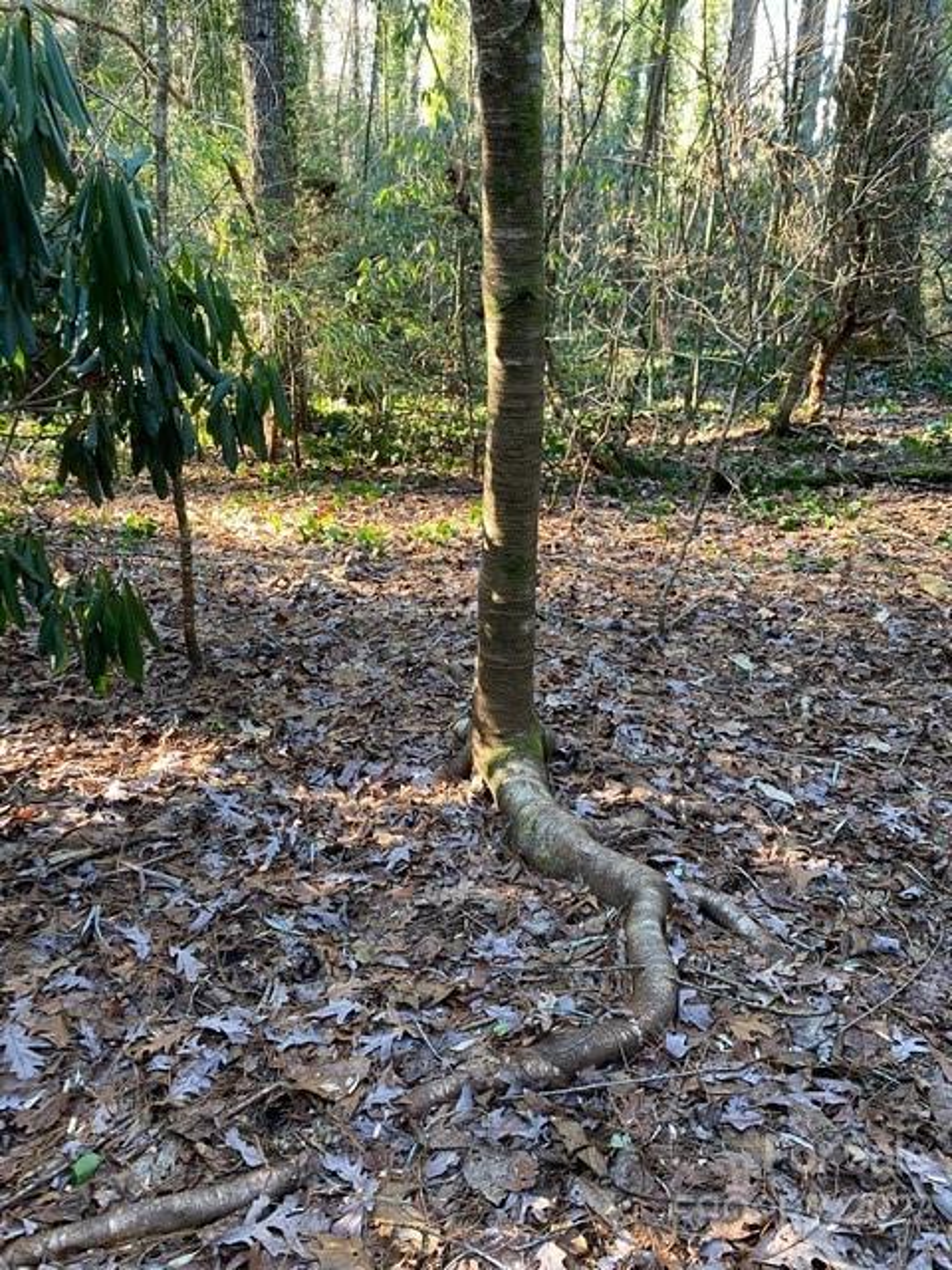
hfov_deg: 53.1
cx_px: 476
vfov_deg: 67.3
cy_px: 635
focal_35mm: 26
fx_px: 953
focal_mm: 4.25
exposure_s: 1/60
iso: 160
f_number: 1.8
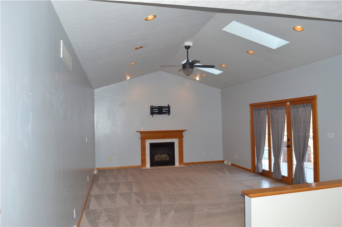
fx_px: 256
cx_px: 171
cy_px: 114
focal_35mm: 27
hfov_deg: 67.4
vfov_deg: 47.8
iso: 720
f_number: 8
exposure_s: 1/60
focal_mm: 18
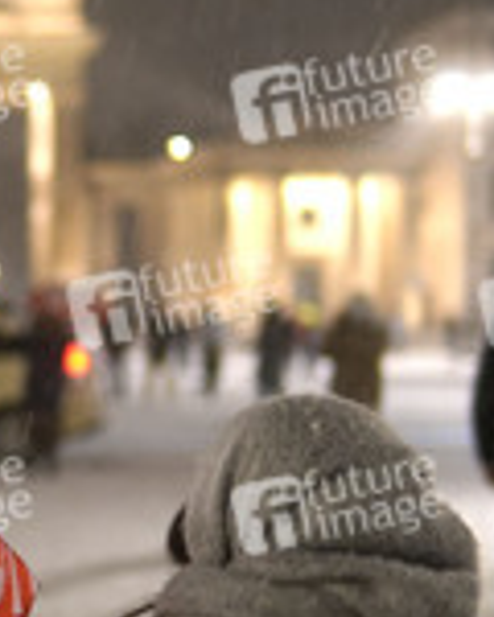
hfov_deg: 11.8
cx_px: -183
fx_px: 2321
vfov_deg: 15.1
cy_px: 403
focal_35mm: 127
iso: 640
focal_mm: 30
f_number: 1.4
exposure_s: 1/60
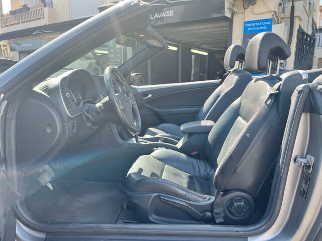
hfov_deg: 67.3
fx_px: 242
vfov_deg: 53.1
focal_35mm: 26
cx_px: 161
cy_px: 120
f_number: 1.5
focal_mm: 5.7
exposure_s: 1/591
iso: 50
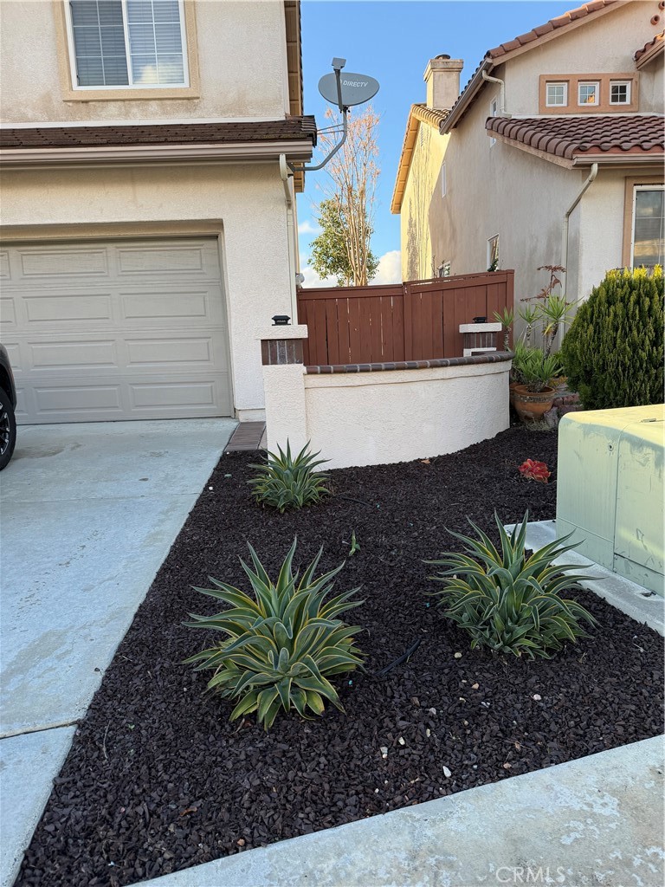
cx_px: 332
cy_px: 444
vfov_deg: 71.6
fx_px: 615
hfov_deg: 56.8
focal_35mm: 24
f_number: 1.78
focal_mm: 6.76
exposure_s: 1/840
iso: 100
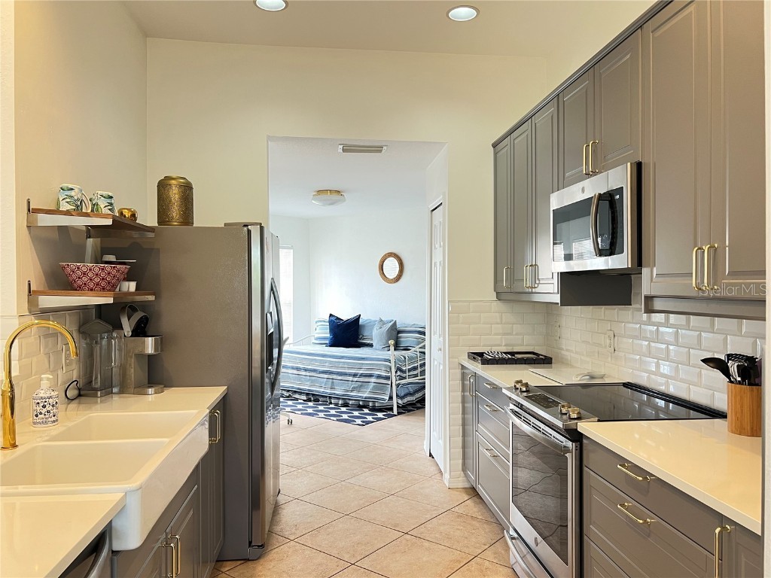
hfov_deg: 67.3
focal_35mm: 26
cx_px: 386
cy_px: 289
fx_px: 579
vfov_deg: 53.1
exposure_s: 1/60
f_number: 1.5
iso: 160
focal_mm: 5.7
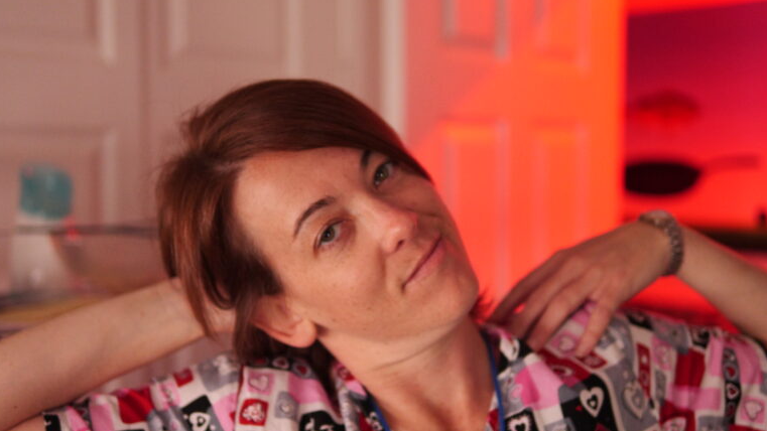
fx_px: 1119
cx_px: 382
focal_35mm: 55
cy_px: 245
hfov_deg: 37.8
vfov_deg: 21.8
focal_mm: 25
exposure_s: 1/60
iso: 1600
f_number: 1.4
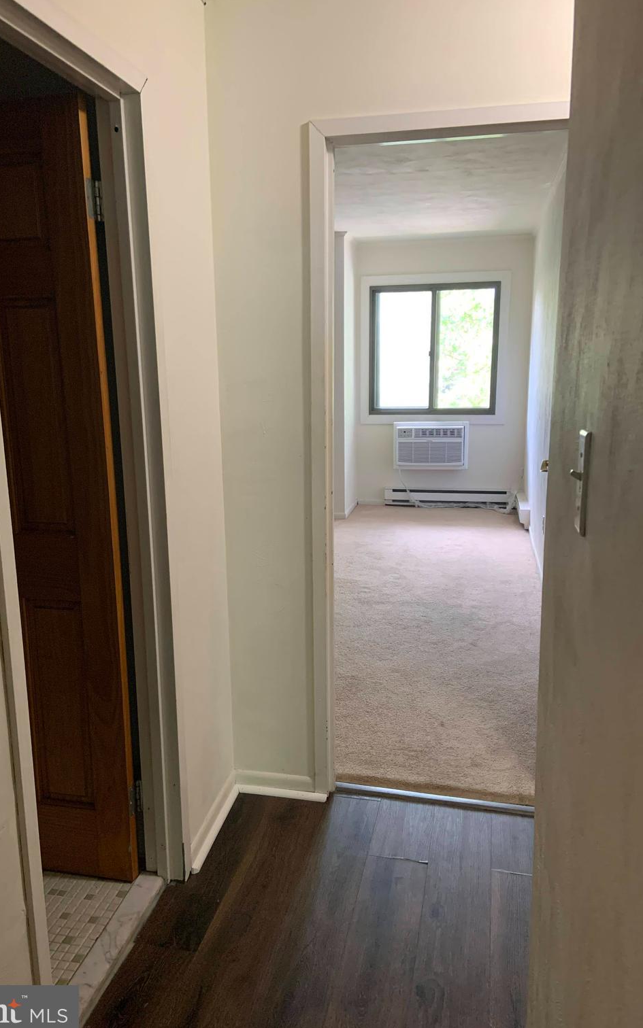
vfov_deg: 66.5
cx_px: 301
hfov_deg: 44.5
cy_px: 519
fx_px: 785
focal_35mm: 28
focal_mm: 4.25
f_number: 1.8
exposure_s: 1/60
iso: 320
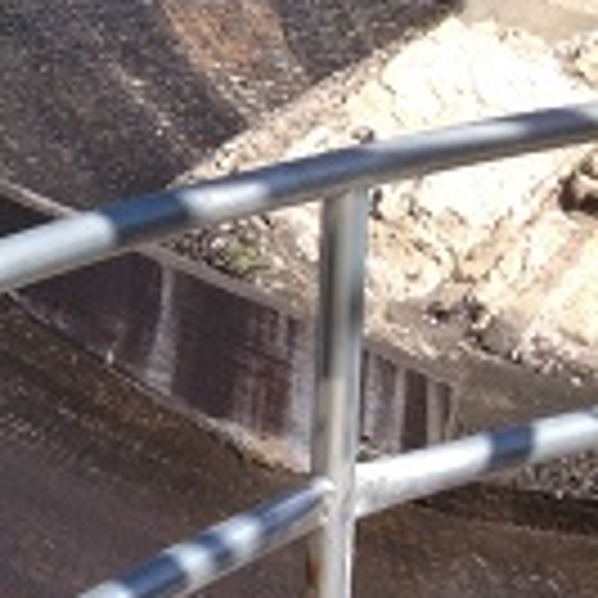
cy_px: -38
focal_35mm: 116
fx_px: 2267
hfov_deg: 14.2
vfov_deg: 14.7
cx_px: -243
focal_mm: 4.28
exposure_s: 1/1314
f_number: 2.4
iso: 50
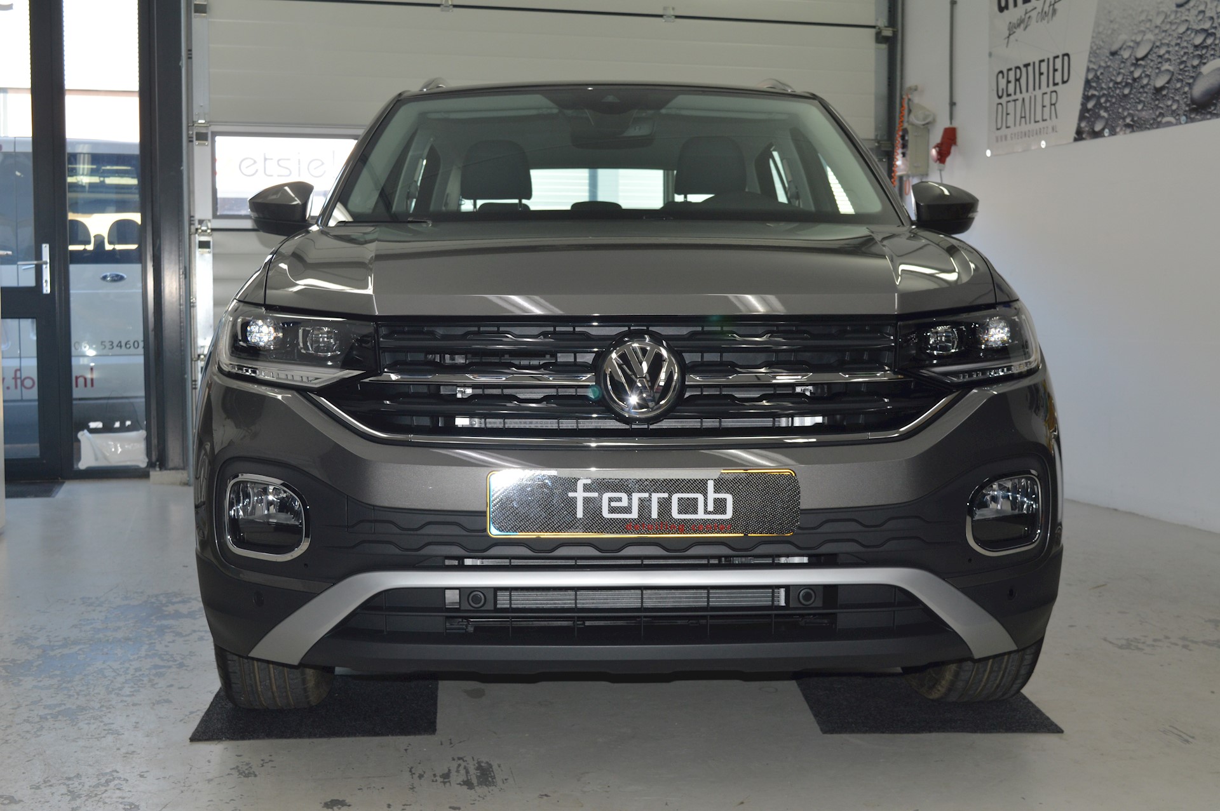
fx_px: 1524
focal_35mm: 45
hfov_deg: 43.6
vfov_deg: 29.8
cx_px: 610
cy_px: 406
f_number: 8
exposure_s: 1/60
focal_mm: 30
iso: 320
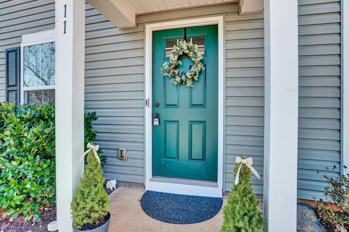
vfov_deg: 70.1
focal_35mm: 17
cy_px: 101
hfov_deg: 93.2
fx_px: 165
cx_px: 167
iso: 400
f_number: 8
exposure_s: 1/200
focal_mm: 10
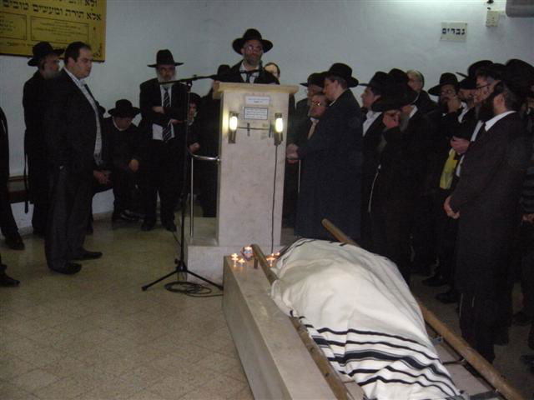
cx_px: 267
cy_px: 200
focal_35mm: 44
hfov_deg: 42.9
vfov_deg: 32.9
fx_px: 679
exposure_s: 1/60
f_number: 4
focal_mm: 7.4
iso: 452
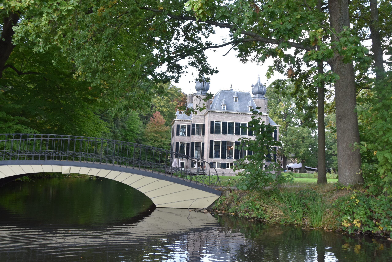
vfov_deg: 40.0
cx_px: 196
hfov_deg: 57.2
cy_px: 131
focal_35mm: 33
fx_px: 359
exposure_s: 1/160
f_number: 6.3
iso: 400
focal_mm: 22
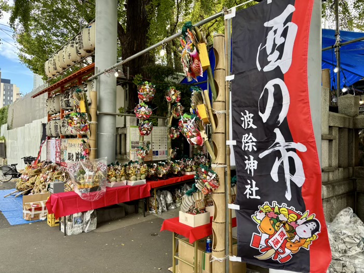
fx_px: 273
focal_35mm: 26
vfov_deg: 53.1
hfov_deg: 67.3
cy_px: 136
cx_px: 182
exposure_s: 1/227
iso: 40
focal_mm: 5.96
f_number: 1.6
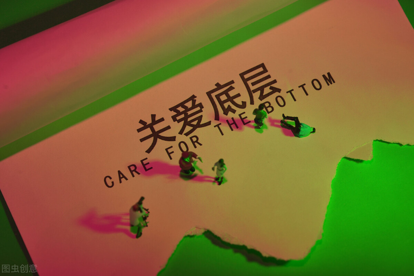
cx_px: 207
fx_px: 1035
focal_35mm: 90
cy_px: 138
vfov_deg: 15.2
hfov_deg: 22.6
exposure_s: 1/200
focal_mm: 90
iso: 100
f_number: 8
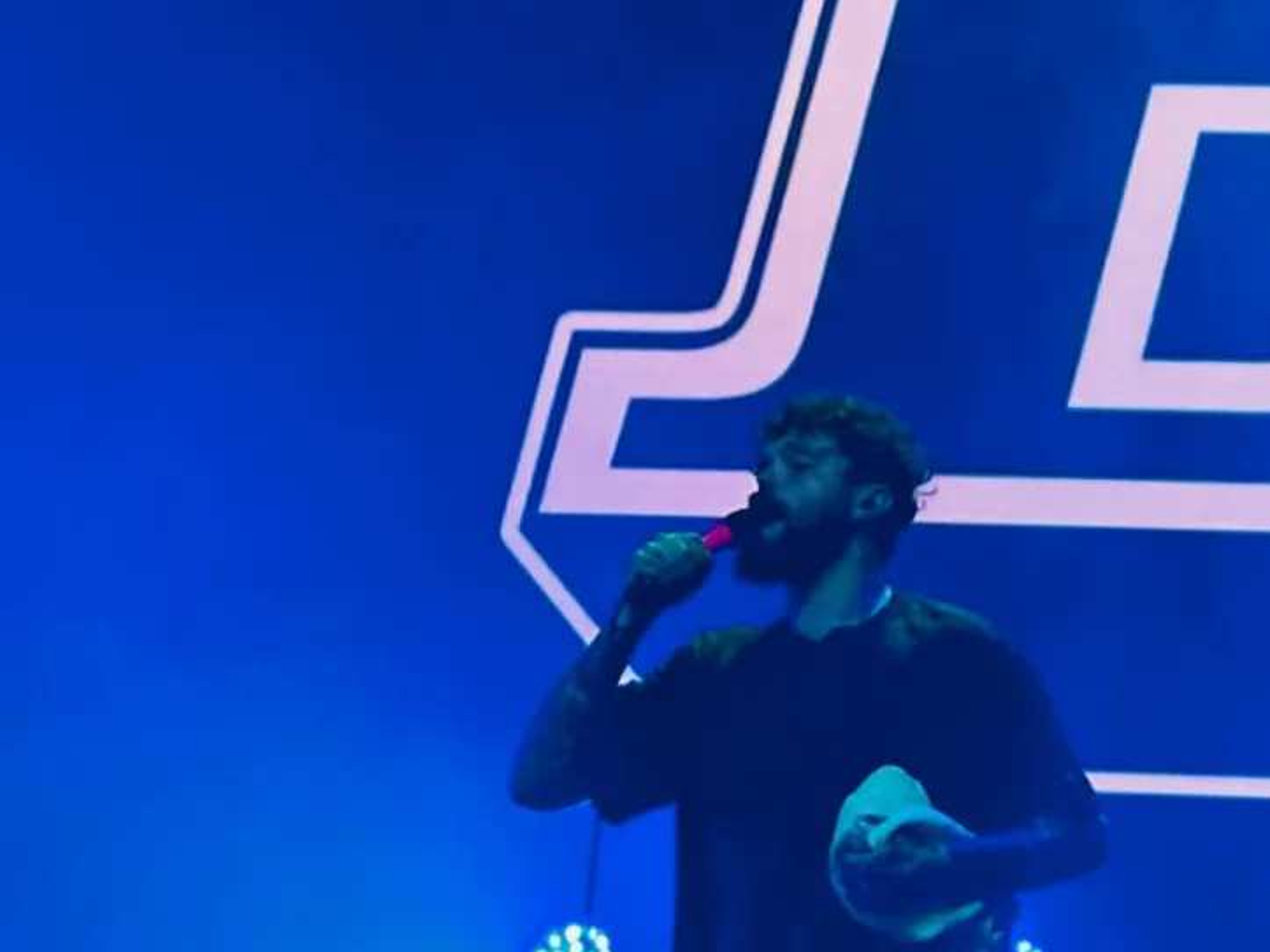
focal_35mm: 170
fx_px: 6236
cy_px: -114
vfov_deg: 8.7
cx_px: 2108
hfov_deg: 11.0
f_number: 1.78
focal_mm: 6.86
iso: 64
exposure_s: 1/60
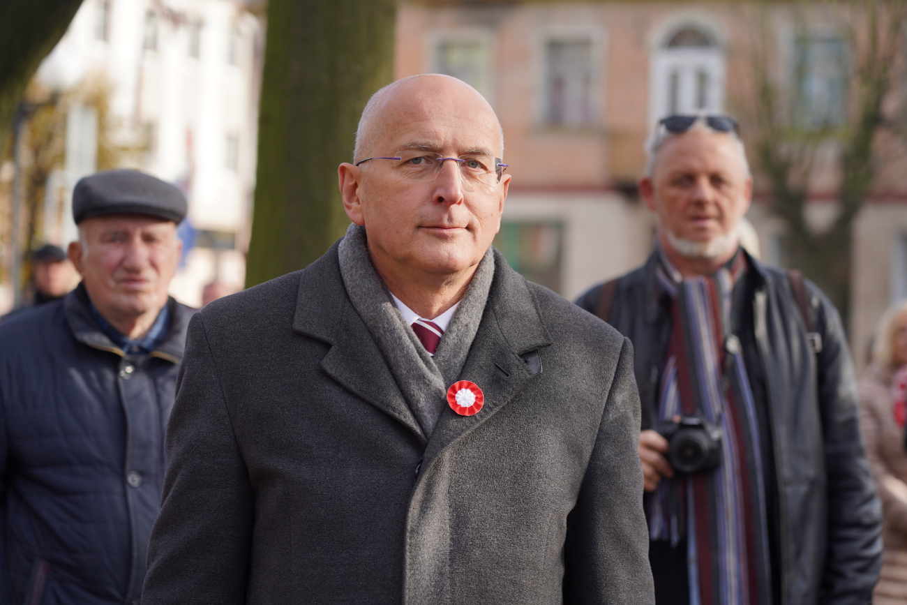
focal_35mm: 105
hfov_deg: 19.5
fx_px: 2646
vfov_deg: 13.0
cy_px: 302
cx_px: 454
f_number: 4
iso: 100
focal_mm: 105
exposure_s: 1/200
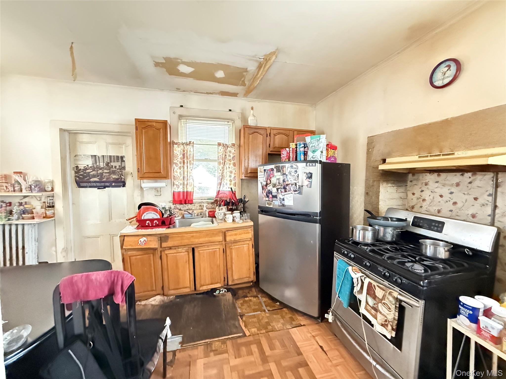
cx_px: 253
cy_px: 190
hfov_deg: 102.1
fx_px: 205
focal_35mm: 14
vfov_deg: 85.7
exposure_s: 1/40
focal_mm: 2.22
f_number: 2.2
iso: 1600
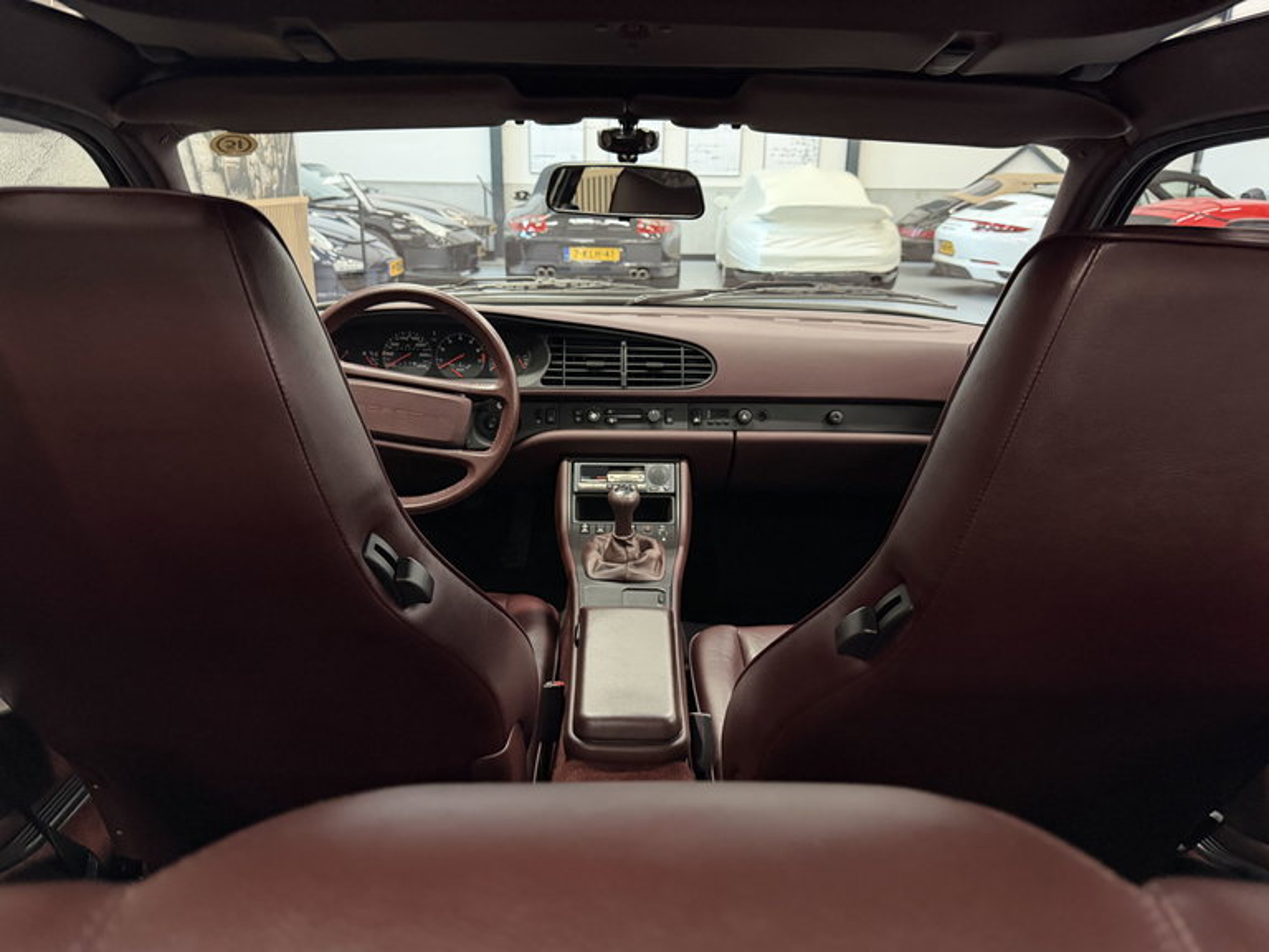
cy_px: 476
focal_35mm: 24
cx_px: 634
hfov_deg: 71.6
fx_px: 880
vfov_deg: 56.8
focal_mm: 6.76
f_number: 1.78
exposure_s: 1/33
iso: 640
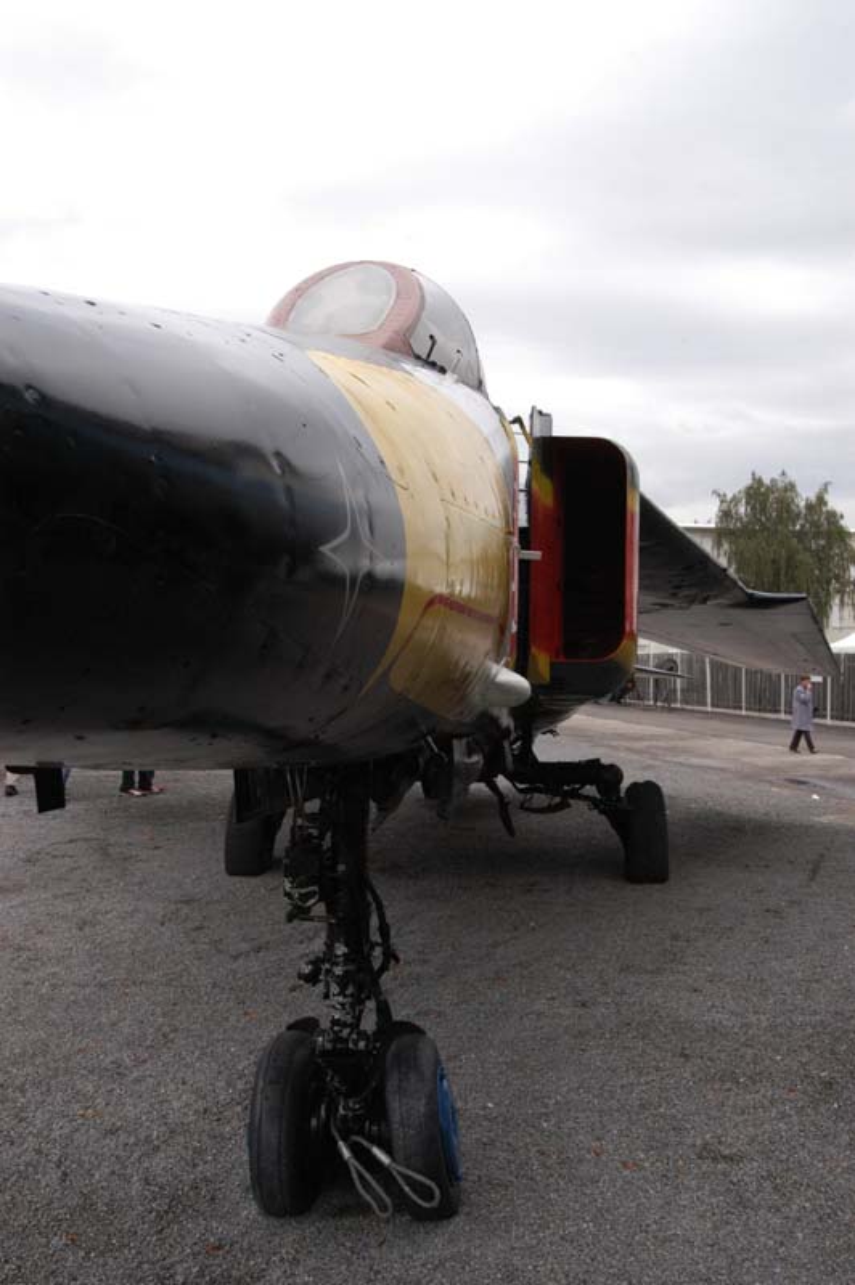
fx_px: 1285
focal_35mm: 36
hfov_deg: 36.8
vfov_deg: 53.2
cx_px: 428
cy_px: 642
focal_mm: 24
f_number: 10
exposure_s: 1/400
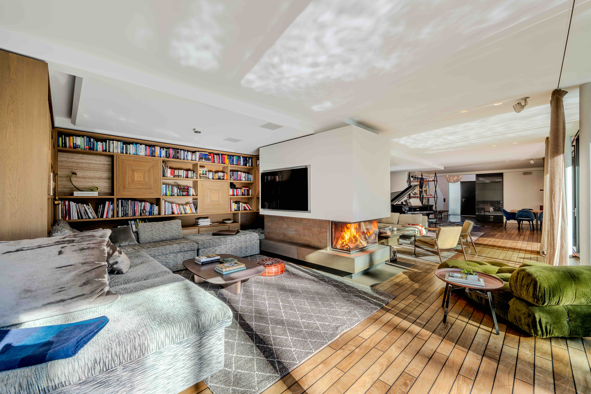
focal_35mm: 14
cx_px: 296
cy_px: 197
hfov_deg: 102.3
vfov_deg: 79.2
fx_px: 238
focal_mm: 14.5
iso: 64
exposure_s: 1/80
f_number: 9
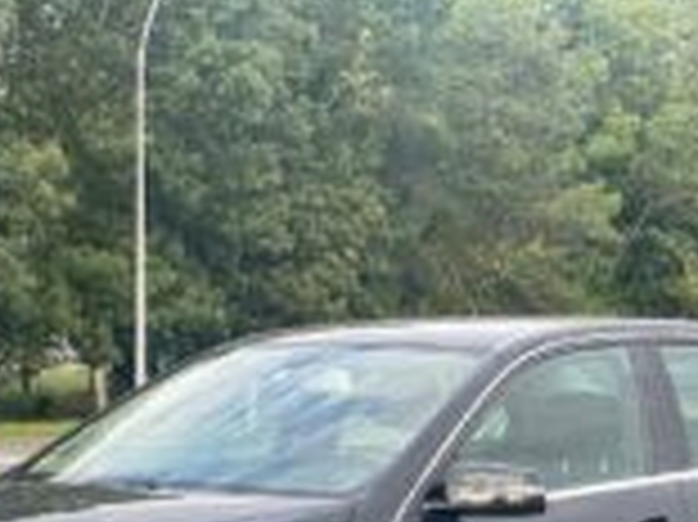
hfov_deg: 15.7
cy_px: 601
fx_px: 2539
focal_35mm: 126
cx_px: 344
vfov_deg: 11.5
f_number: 2
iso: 25
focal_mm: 6
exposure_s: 1/122
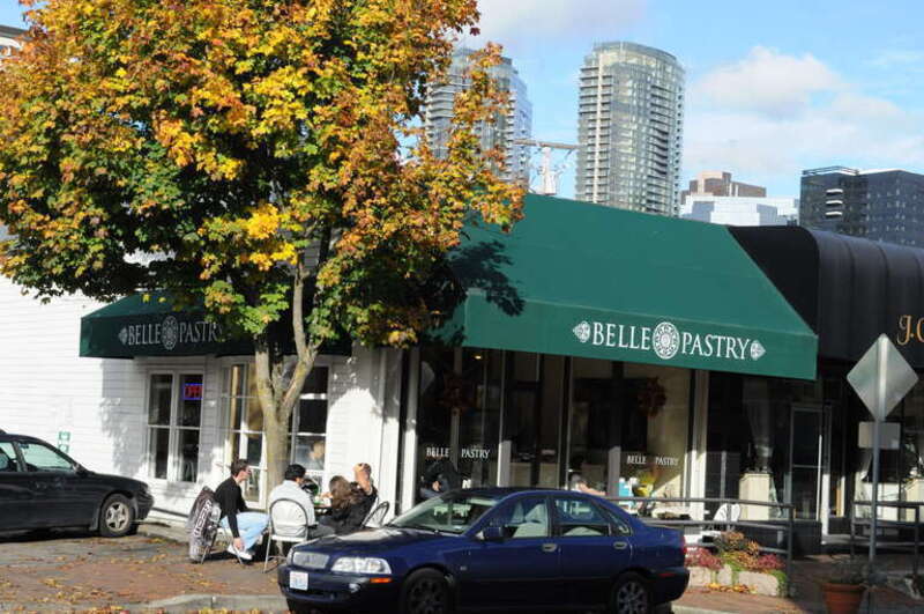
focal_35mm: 60
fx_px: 1538
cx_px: 462
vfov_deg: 22.6
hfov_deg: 33.4
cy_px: 307
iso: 800
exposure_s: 1/640
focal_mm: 40
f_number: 13
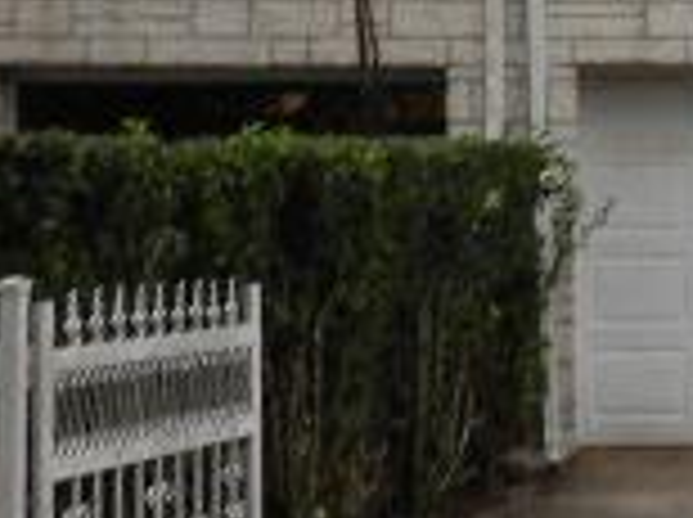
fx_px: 2599
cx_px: 968
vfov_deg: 11.3
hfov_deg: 14.4
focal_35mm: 130
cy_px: 41
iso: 80
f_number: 3
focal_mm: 4.5
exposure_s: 1/60
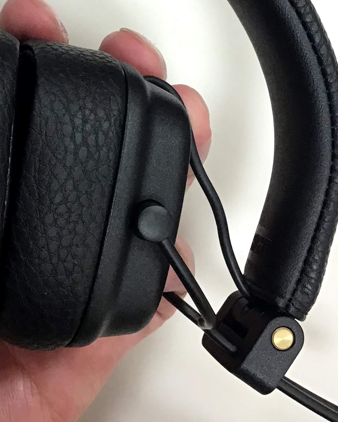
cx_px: 49
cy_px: 71
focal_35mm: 76
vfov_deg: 24.6
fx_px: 950
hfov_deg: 19.9
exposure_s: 1/30
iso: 40
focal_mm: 3.3
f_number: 2.4
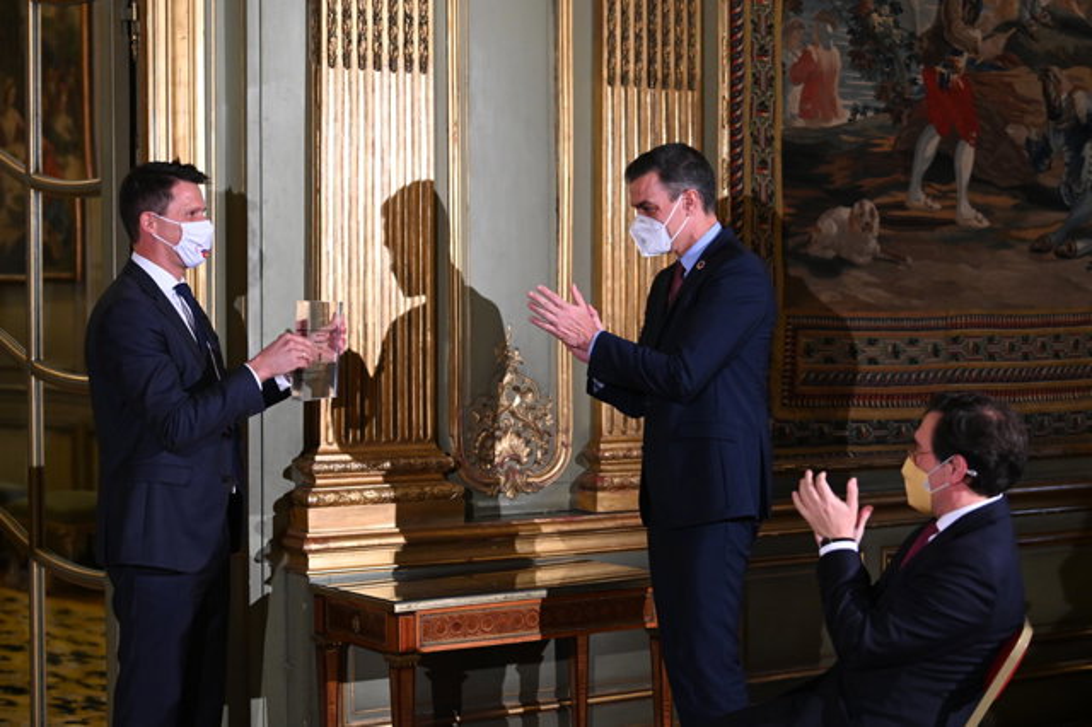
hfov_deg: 28.9
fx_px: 2122
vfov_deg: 19.4
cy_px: 364
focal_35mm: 70
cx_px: 546
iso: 2500
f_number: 2.8
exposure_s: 1/160
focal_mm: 70
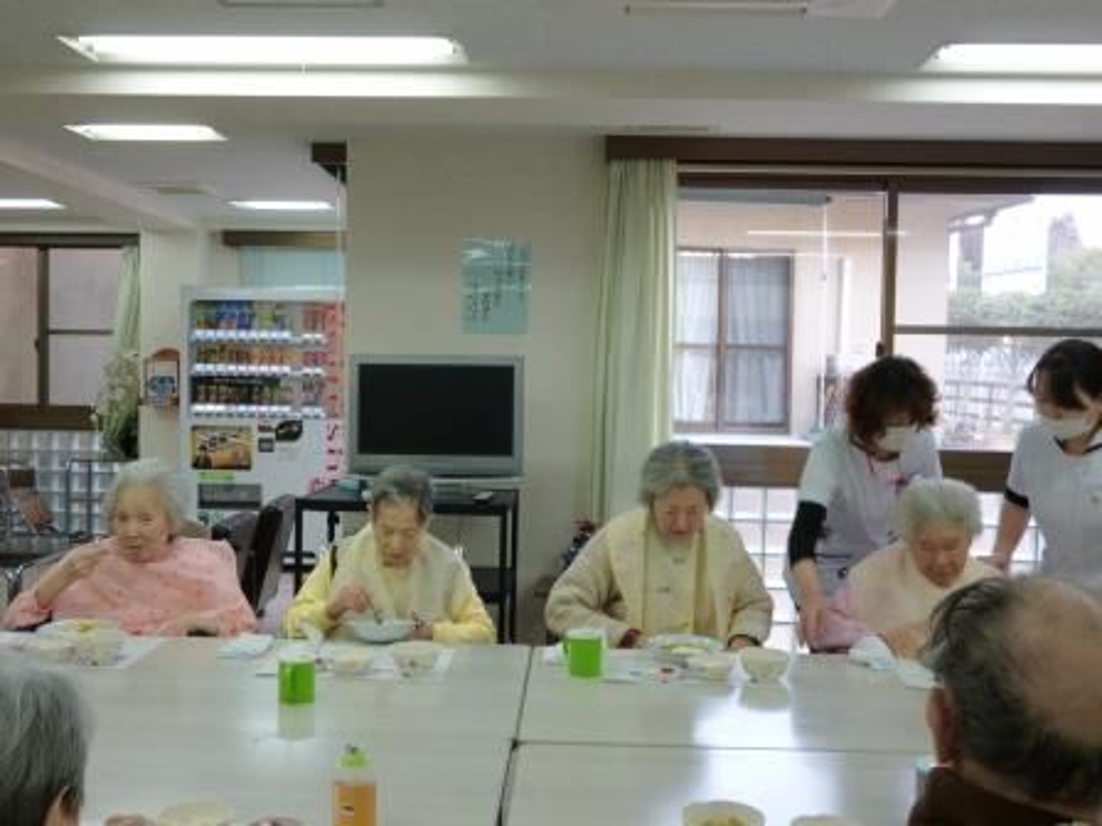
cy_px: 413
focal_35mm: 36
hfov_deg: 51.4
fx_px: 1146
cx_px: 551
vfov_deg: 39.7
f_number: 3.5
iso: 100
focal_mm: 6.4
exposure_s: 1/25
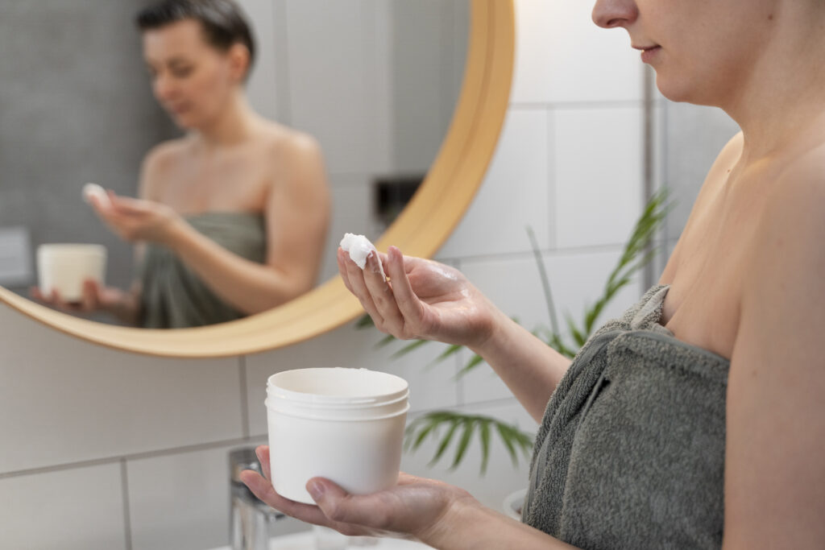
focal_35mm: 47
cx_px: 412
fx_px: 1077
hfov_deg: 41.9
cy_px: 275
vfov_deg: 28.7
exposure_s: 1/500
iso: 640
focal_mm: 47
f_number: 2.8
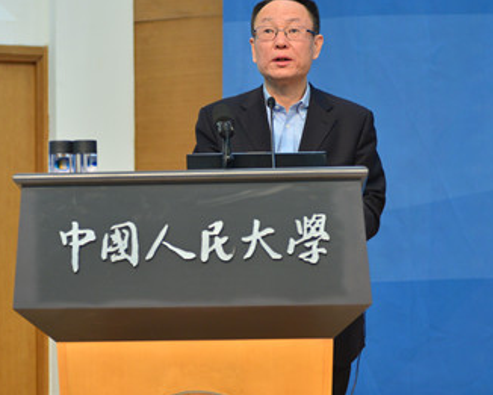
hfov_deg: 24.1
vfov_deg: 19.4
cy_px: 159
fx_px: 1153
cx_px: 207
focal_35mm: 79
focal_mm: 56
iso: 1600
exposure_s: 1/160
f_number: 3.5
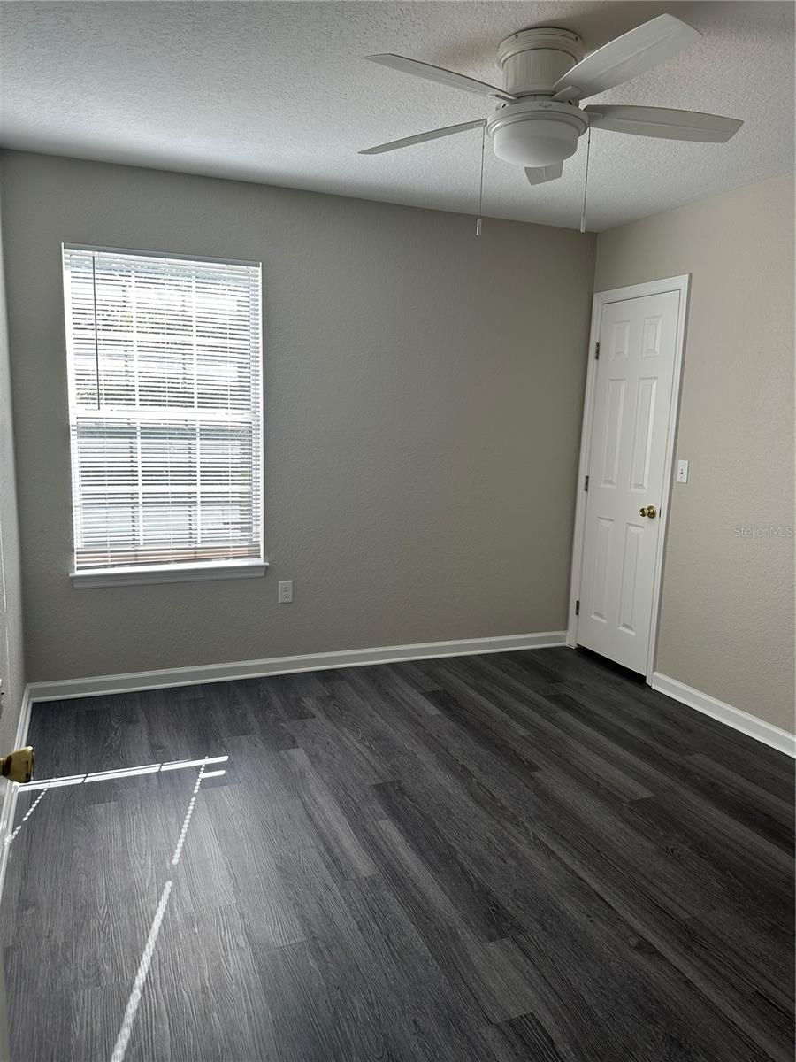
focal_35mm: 24
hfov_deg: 56.8
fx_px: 736
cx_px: 398
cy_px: 531
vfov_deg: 71.6
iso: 80
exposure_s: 1/266
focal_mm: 6.86
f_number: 1.78
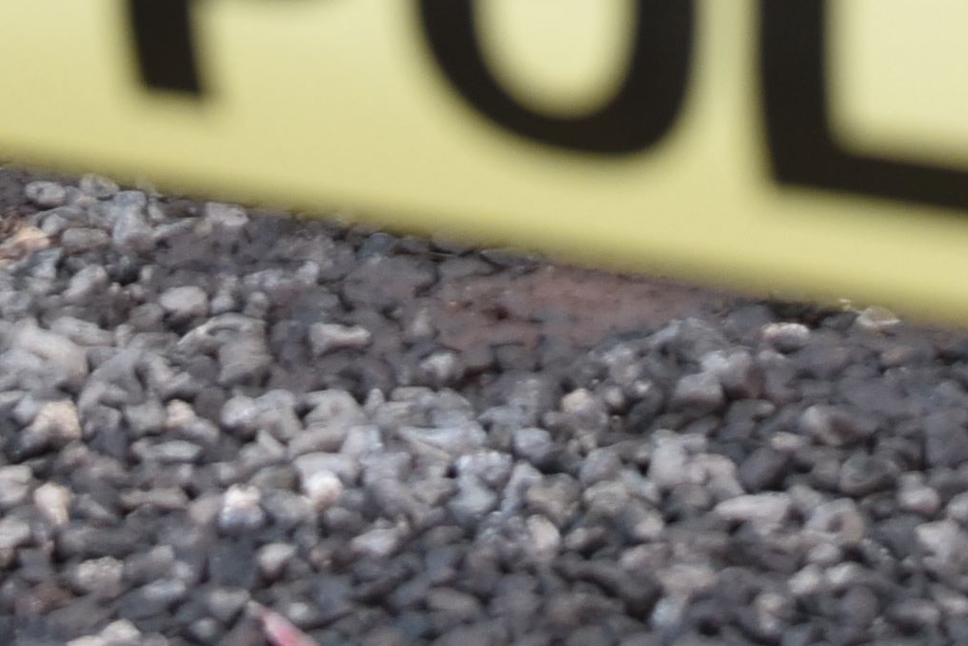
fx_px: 6966
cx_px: 767
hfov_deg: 7.9
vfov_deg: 5.2
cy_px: -859
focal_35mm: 259
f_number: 5
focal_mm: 44
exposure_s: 1/100
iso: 800
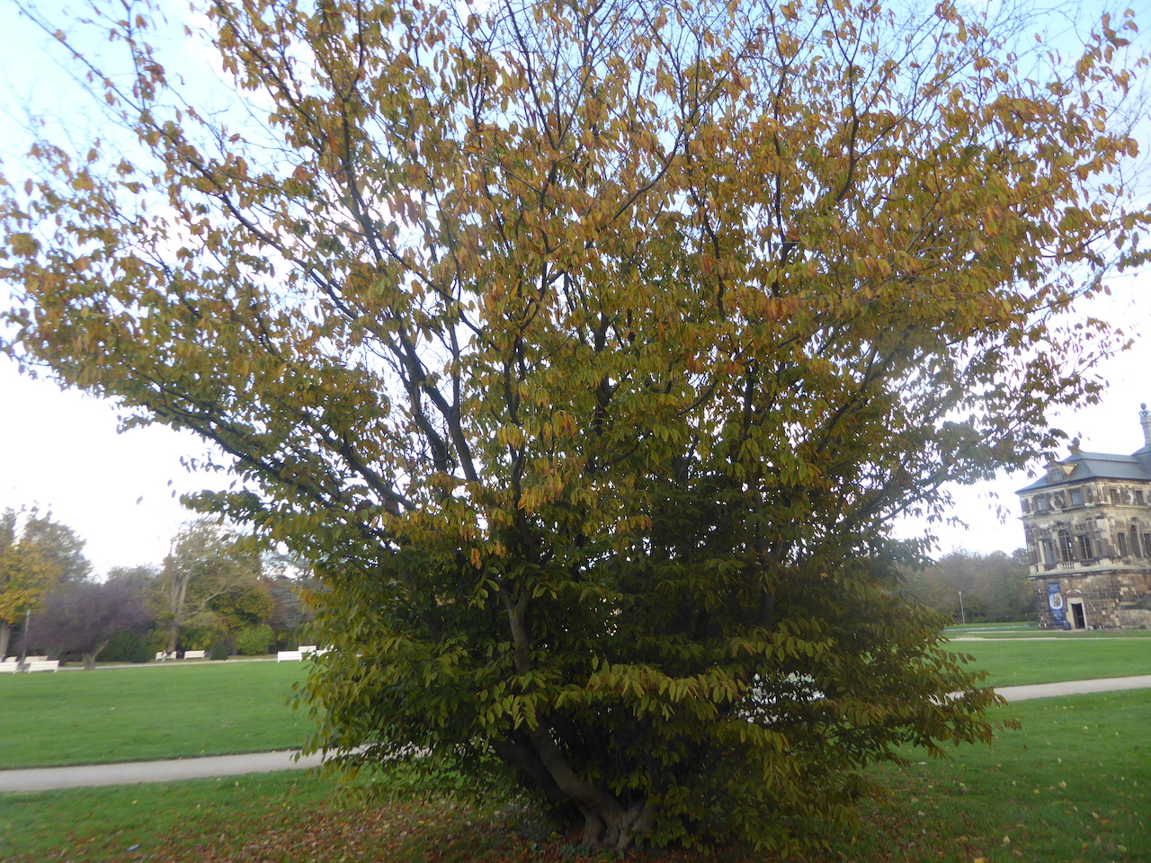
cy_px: 432
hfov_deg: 71.6
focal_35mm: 24
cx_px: 576
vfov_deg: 56.8
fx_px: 798
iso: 100
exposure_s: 1/125
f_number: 3.3
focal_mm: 4.3
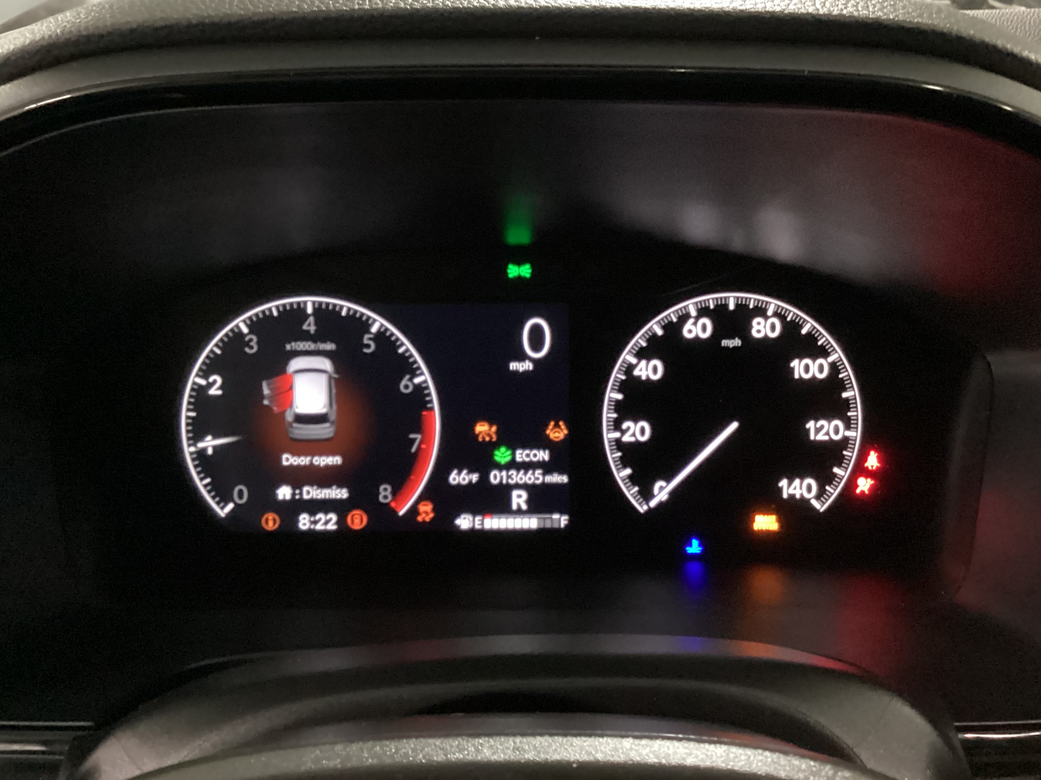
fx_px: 1083
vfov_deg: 39.7
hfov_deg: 51.4
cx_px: 530
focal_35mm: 36
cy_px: 391
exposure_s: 1/15
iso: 800
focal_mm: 3.3
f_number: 2.4
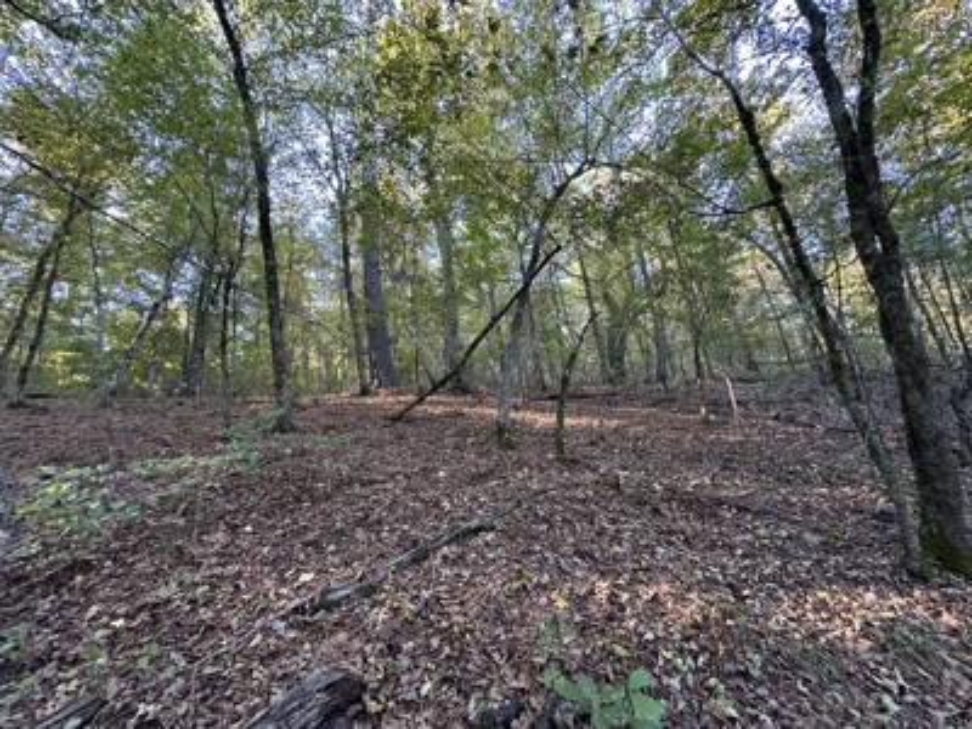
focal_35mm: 14
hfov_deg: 102.1
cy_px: 364
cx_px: 486
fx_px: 393
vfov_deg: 85.7
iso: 320
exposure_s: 1/91
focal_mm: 2.22
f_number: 2.2
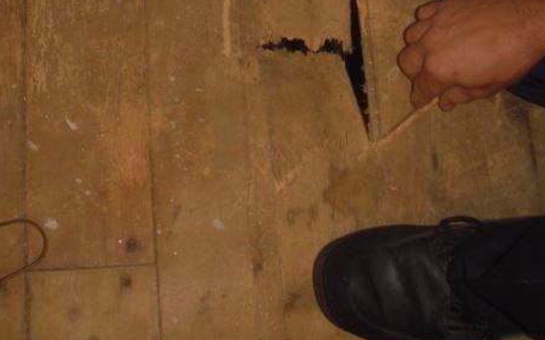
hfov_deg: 39.6
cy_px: 93
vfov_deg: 25.1
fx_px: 757
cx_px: 281
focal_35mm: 51
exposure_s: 1/30
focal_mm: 6.7
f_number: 3.5
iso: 125
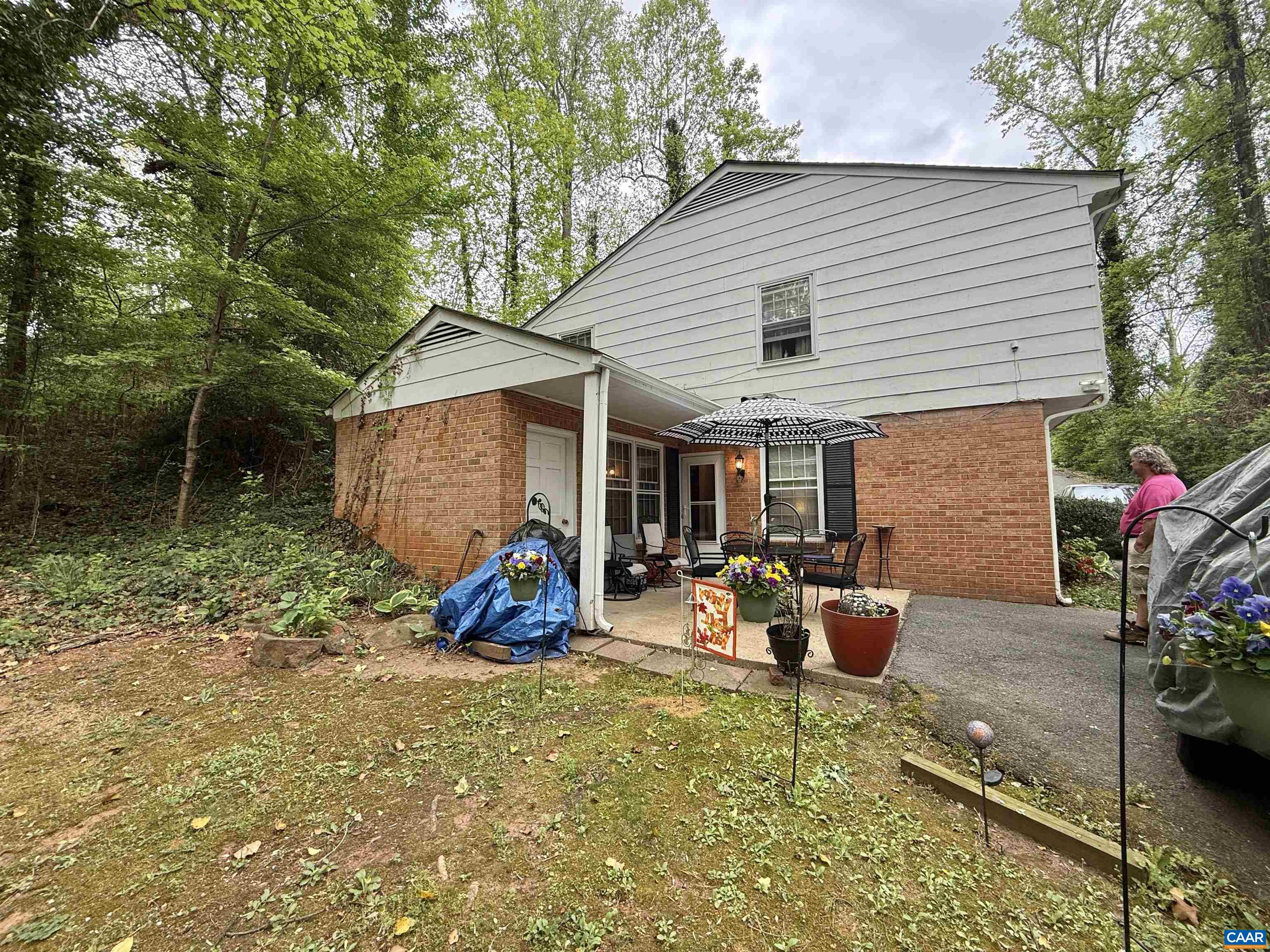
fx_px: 514
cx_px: 635
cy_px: 476
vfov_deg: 85.7
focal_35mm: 14
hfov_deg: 102.1
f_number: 2.2
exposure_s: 1/142
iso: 50
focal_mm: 2.22
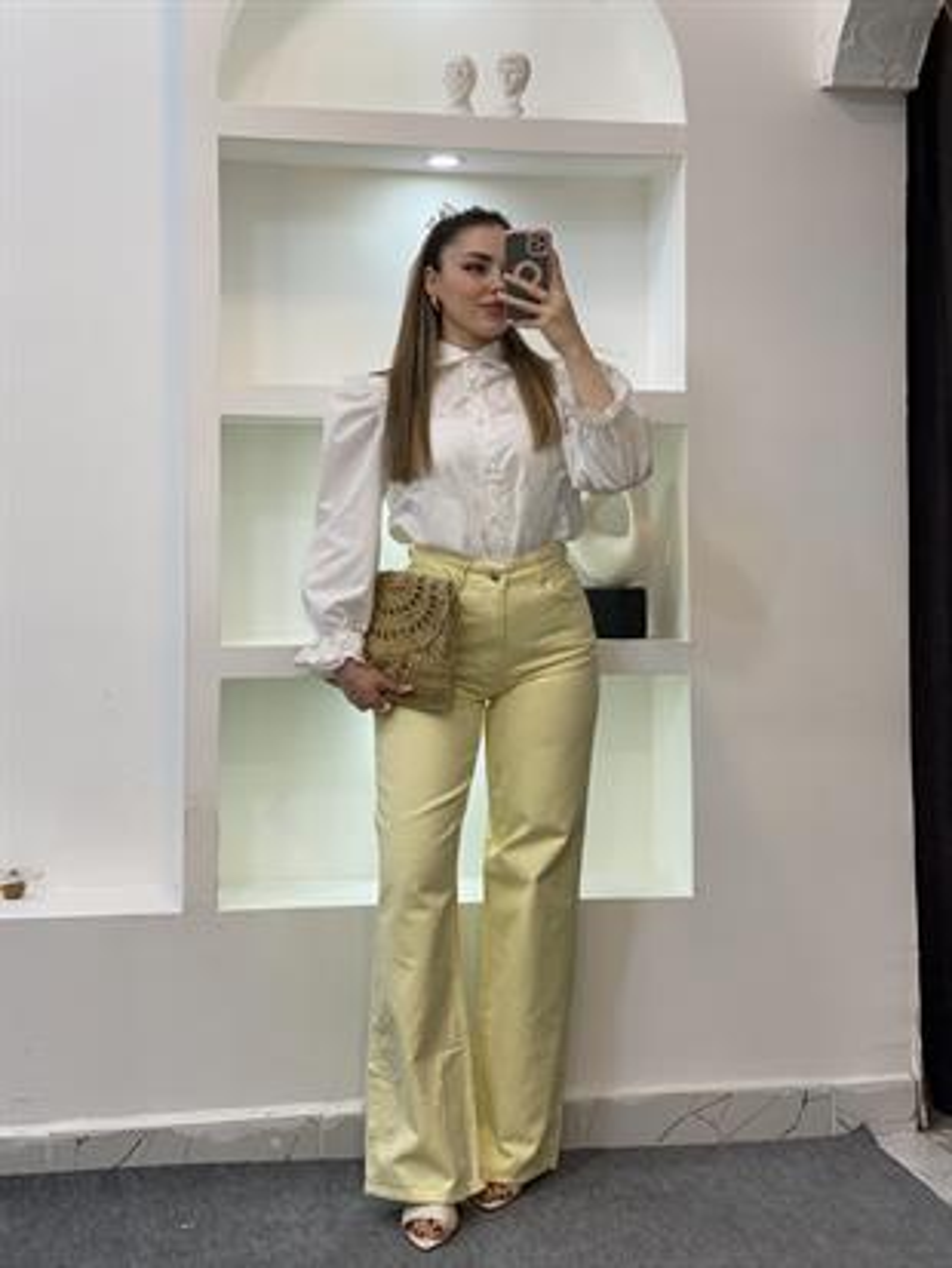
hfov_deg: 28.0
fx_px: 1906
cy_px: 634
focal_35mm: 52
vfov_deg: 36.8
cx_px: 476
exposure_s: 1/100
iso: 64
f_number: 2
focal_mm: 6
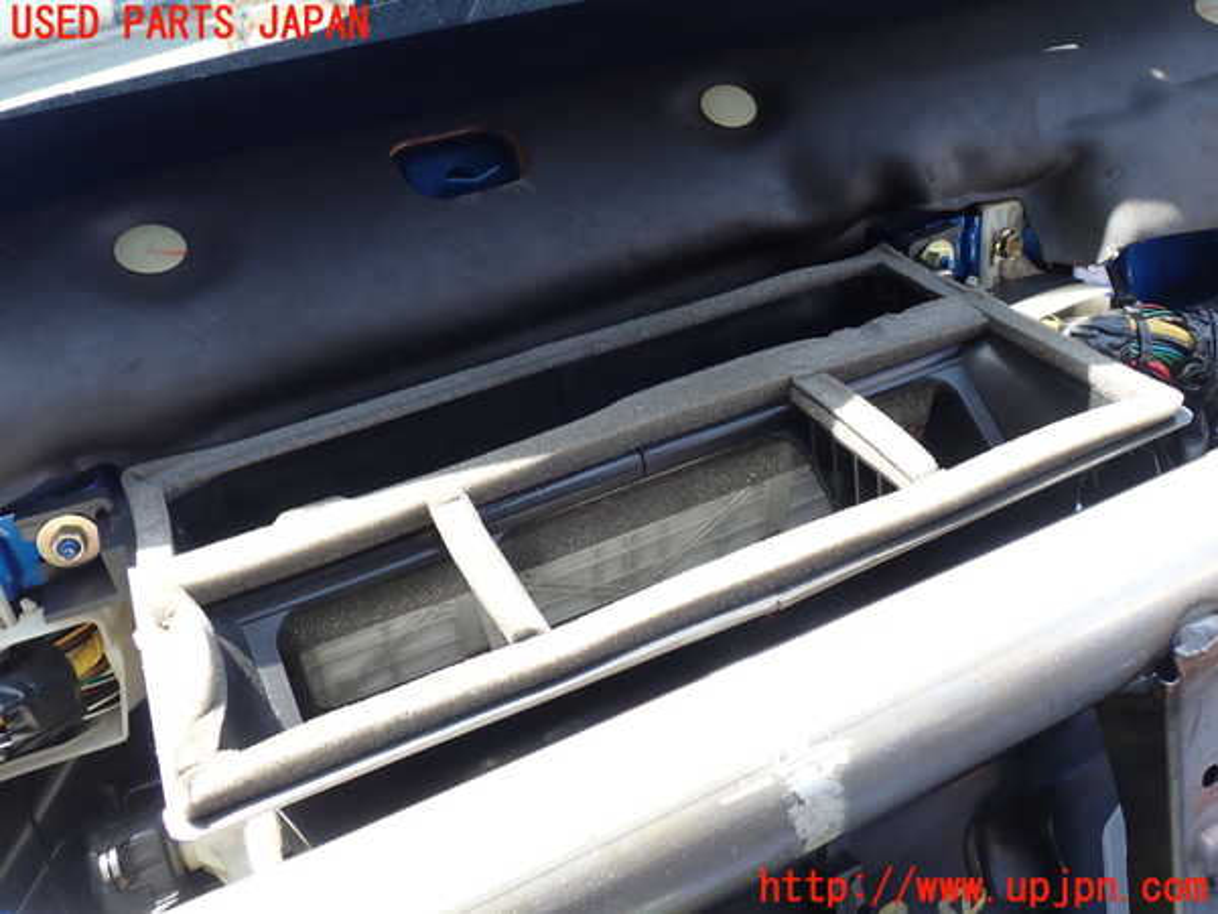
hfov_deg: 60.0
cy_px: 457
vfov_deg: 46.8
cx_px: 609
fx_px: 1056
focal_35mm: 30
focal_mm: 5.4
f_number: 3.2
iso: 100
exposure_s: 1/80
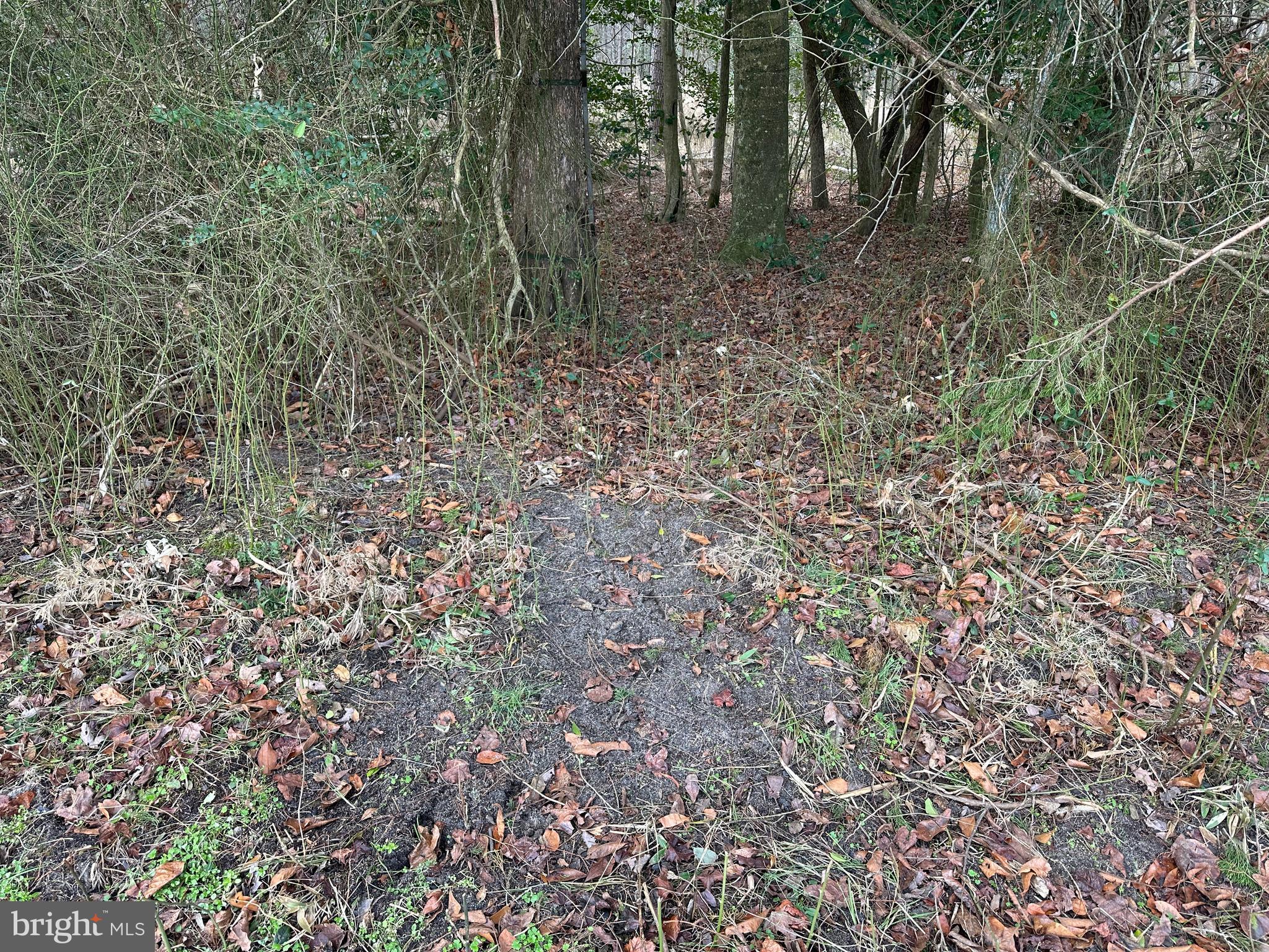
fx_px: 880
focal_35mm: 24
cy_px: 476
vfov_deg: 56.8
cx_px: 634
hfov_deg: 71.6
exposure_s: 1/159
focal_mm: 6.86
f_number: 1.78
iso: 64
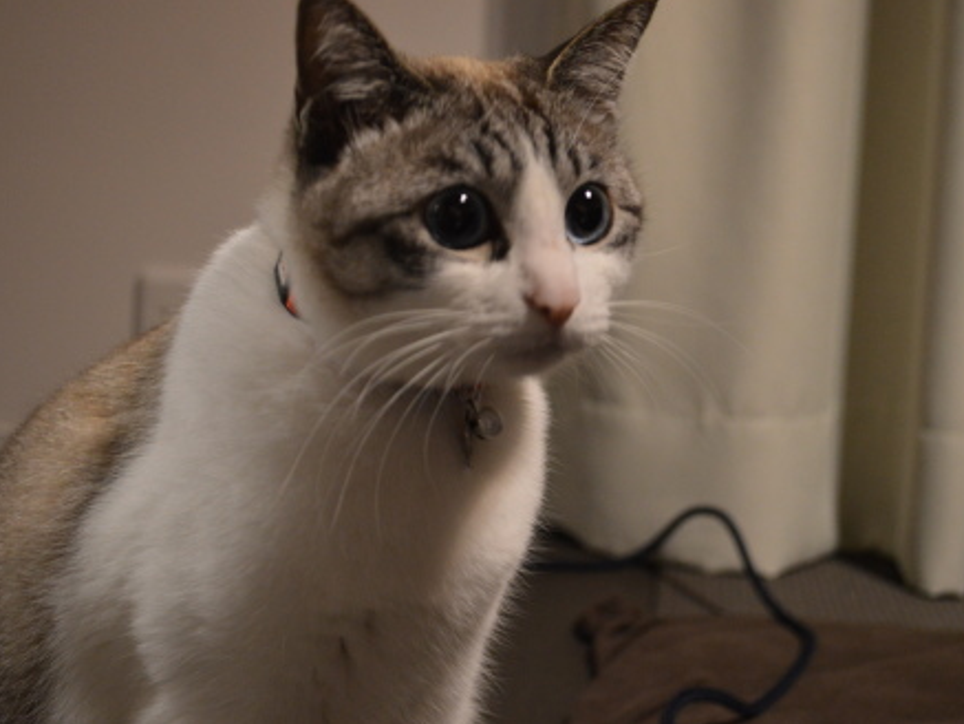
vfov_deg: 26.1
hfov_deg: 34.3
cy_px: 362
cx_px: 503
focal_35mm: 56
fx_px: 1560
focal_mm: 34
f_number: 5
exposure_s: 1/15
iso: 2000
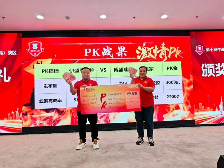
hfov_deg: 73.9
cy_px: 84
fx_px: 149
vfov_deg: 58.9
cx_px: 112
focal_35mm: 23
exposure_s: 1/120
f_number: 1.42
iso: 100
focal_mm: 6.68
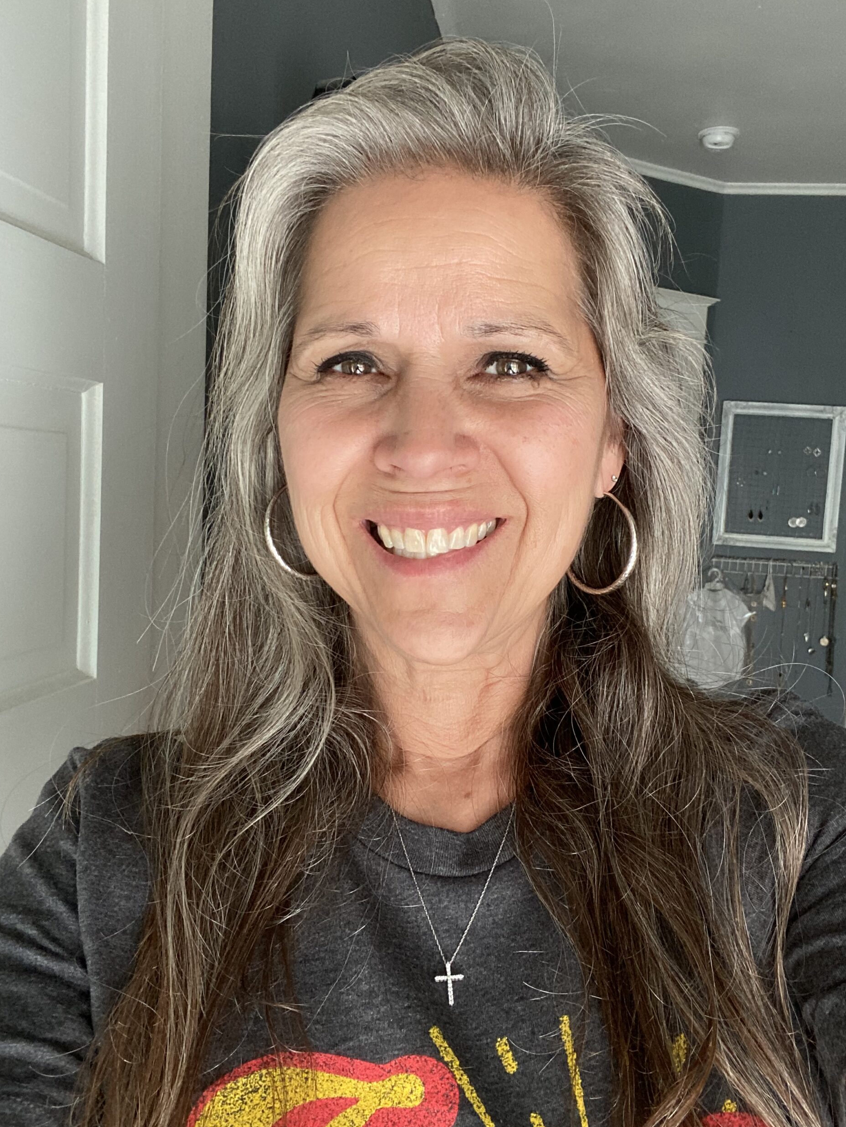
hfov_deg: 45.4
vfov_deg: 58.3
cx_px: 423
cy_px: 550
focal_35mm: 31
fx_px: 1010
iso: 125
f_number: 2.2
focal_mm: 2.71
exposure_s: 1/60
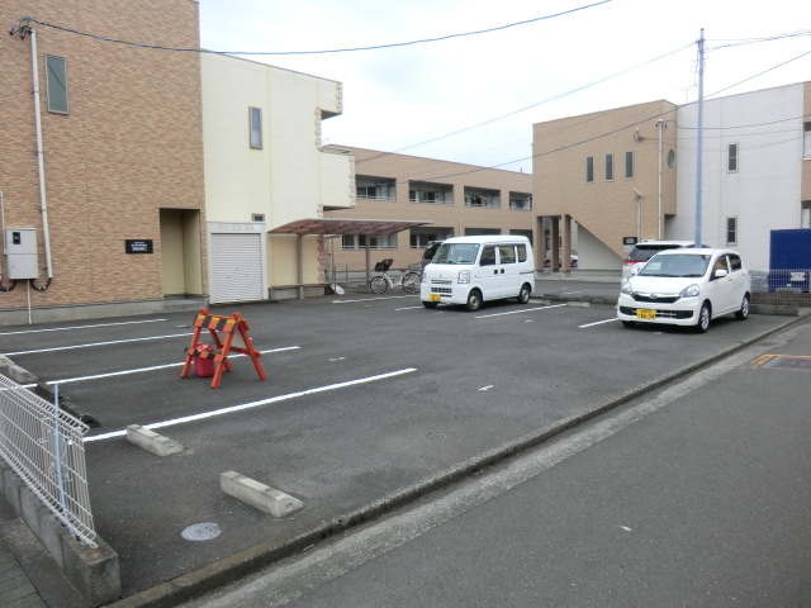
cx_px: 406
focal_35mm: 24
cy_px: 304
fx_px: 562
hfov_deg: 71.6
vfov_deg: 56.8
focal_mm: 4.3
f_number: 3.2
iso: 80
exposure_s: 1/250
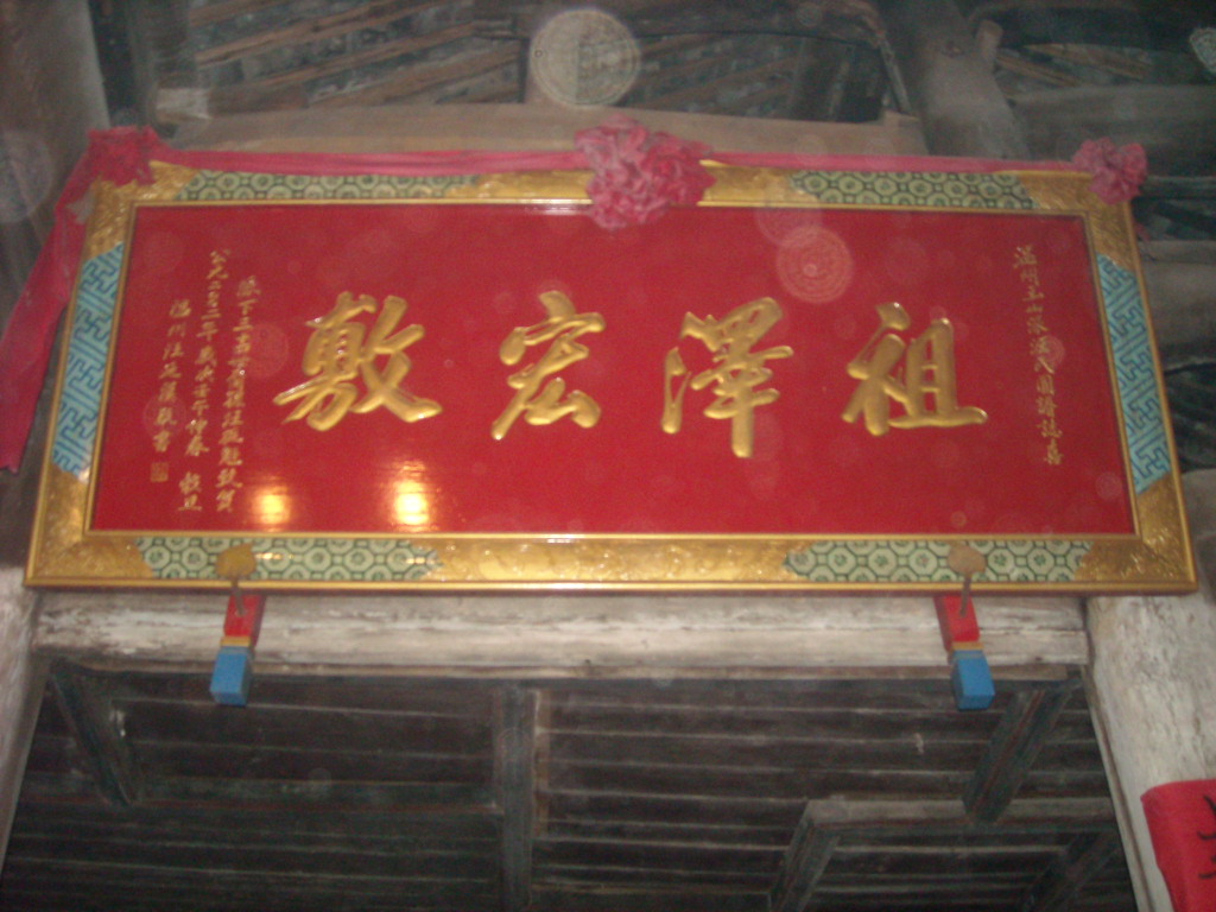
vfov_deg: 40.7
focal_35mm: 35
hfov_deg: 52.6
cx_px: 608
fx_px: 1229
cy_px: 456
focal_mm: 5.7
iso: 400
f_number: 2.8
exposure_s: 1/60
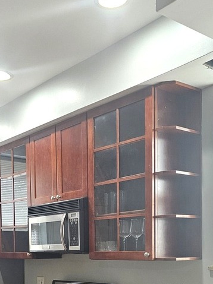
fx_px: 427
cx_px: 74
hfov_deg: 27.9
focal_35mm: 52
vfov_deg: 34.5
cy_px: 261
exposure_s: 1/120
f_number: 1.7
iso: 250
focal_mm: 6.3
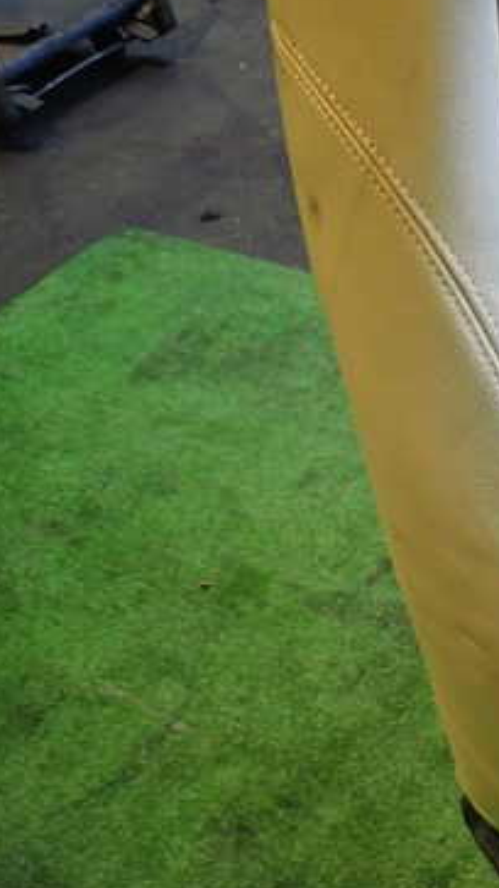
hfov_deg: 25.0
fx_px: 1059
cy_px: 472
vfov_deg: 45.5
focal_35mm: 45
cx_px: 523
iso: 200
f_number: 2
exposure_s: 1/40
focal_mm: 4.5
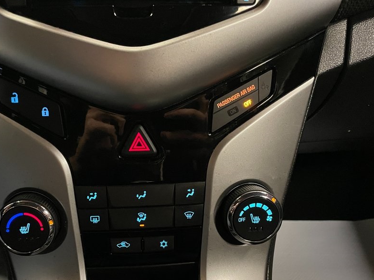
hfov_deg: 53.7
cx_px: 155
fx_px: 367
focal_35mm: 34
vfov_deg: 41.4
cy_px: 178
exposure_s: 1/40
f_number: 1.6
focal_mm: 4.2
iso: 640
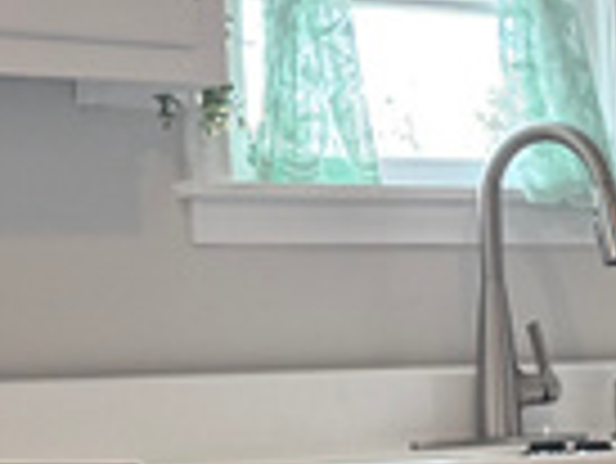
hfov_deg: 10.6
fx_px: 3188
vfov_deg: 8.3
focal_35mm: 179
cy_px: 491
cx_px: 962
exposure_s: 1/141
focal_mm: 6.76
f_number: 1.78
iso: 80
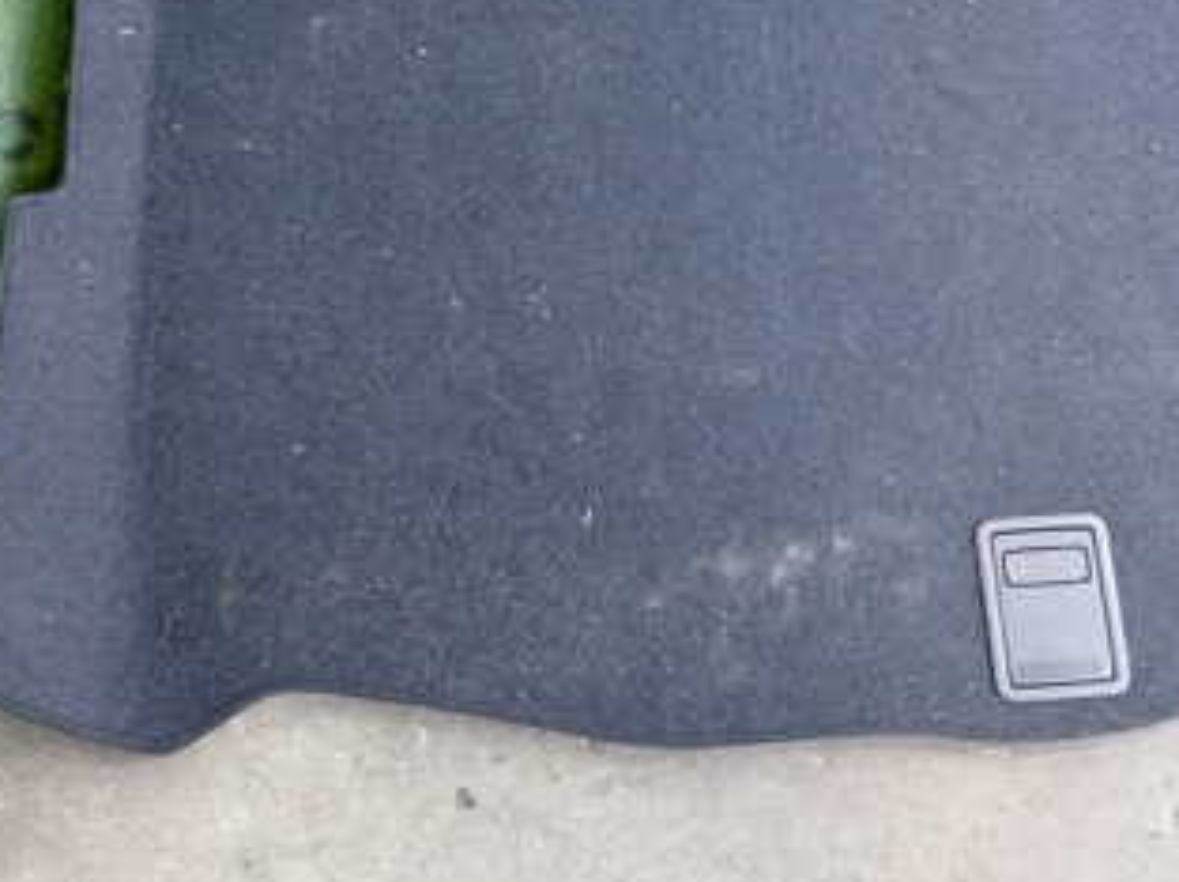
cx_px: 742
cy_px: 188
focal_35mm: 48
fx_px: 1633
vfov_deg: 29.6
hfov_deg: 39.4
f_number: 2
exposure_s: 1/30
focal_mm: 4.5
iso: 250
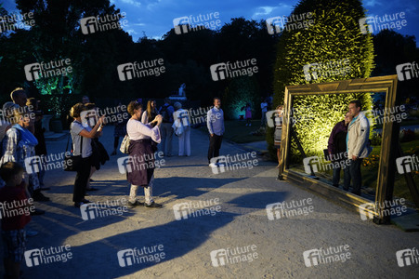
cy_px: 140
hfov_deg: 65.5
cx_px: 210
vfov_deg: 46.3
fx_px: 326
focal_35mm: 28
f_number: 2.8
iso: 800
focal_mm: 28
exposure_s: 1/60
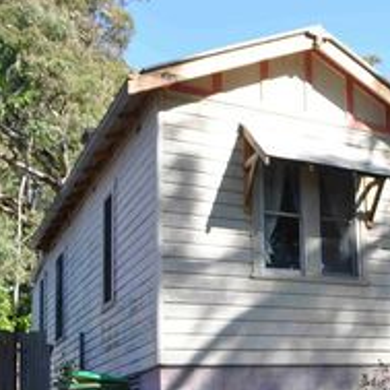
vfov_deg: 29.3
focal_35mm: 57
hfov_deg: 26.4
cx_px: 481
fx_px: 727
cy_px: 319
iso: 200
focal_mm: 18
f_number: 6.3
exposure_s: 1/160
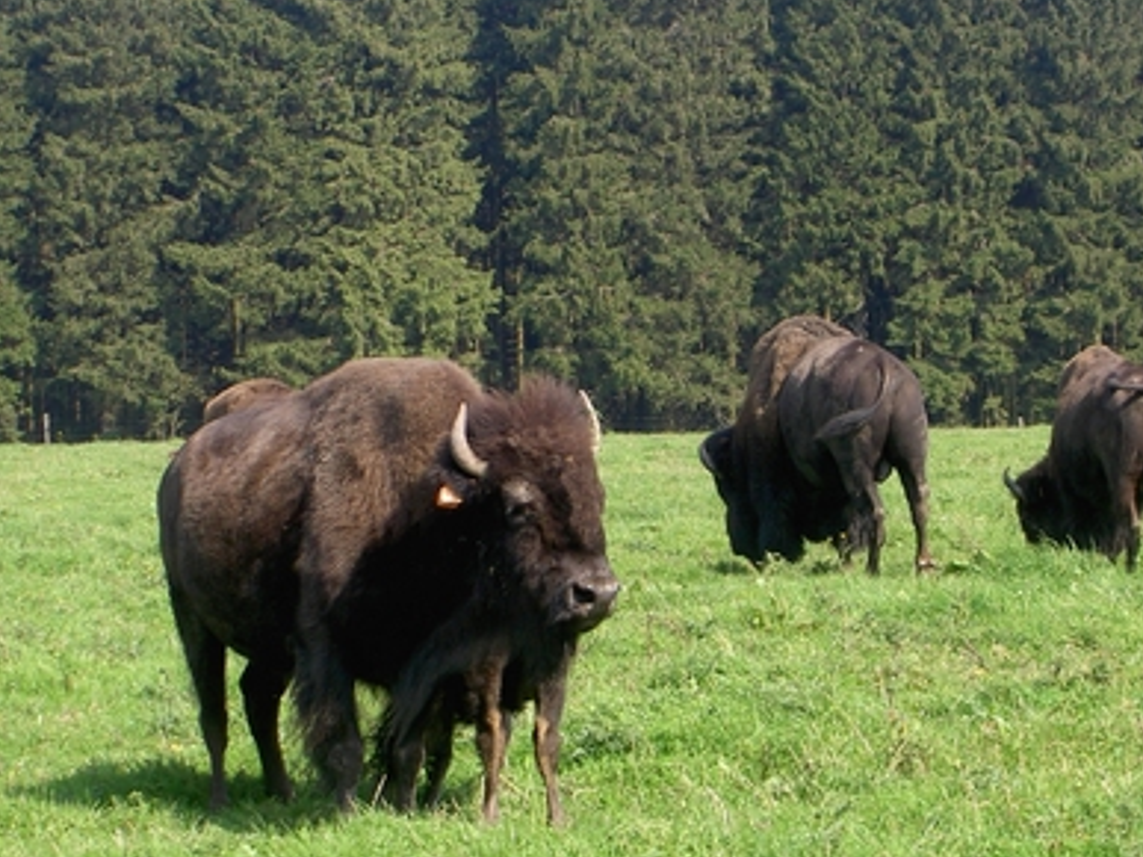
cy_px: 517
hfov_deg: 11.0
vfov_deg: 8.2
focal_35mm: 180
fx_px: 5942
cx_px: 517
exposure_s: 1/125
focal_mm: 24
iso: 100
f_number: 4.9
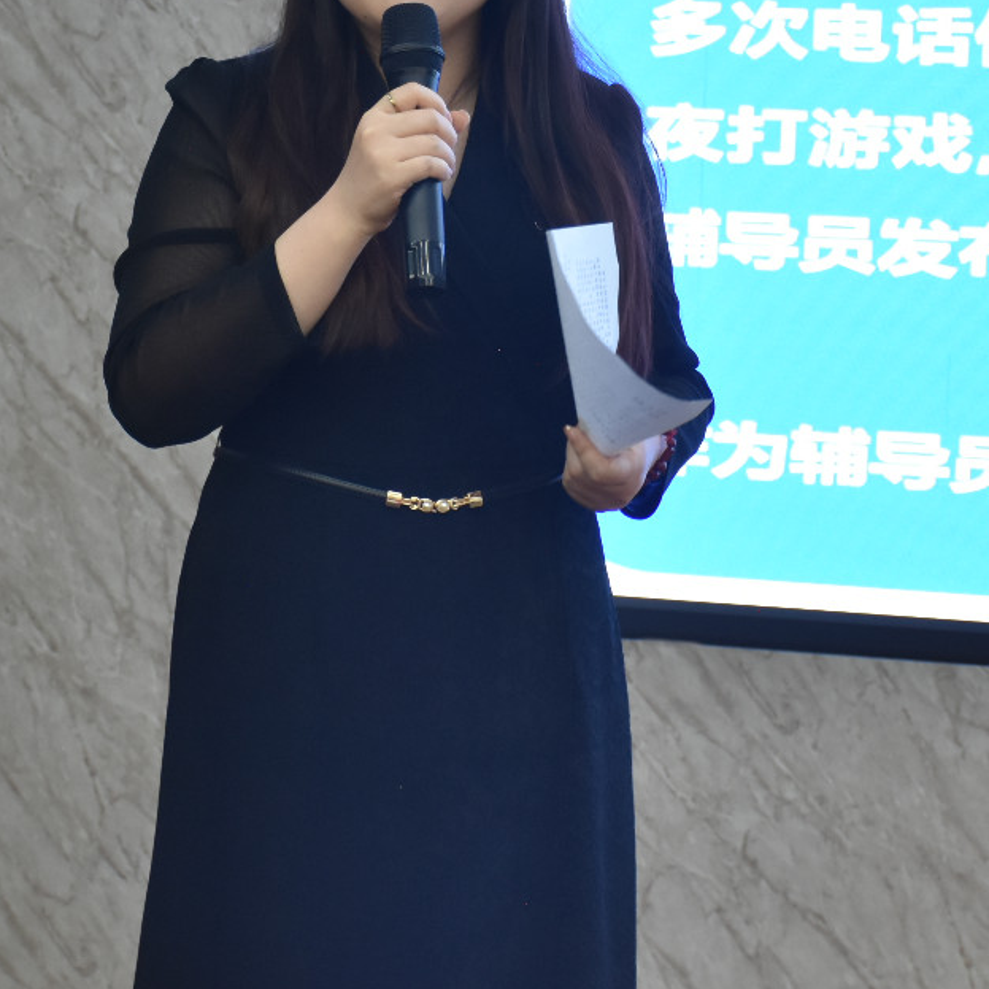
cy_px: 176
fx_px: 5075
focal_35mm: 157
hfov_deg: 11.1
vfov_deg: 11.1
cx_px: 468
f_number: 4.5
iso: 900
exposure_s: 1/60
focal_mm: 48
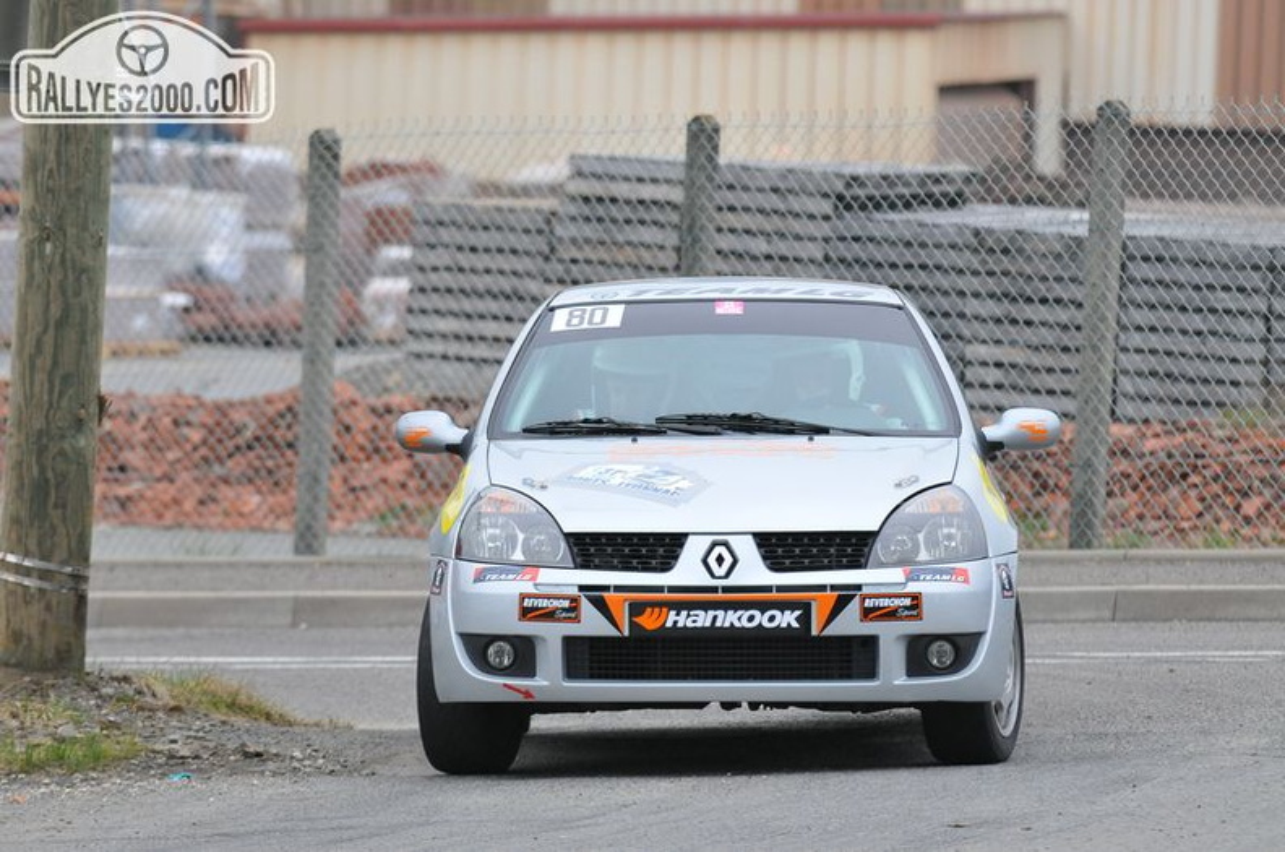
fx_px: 11223
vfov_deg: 4.3
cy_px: 426
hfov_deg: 6.6
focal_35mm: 315
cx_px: 642
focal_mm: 210
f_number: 5.6
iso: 1250
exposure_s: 1/800
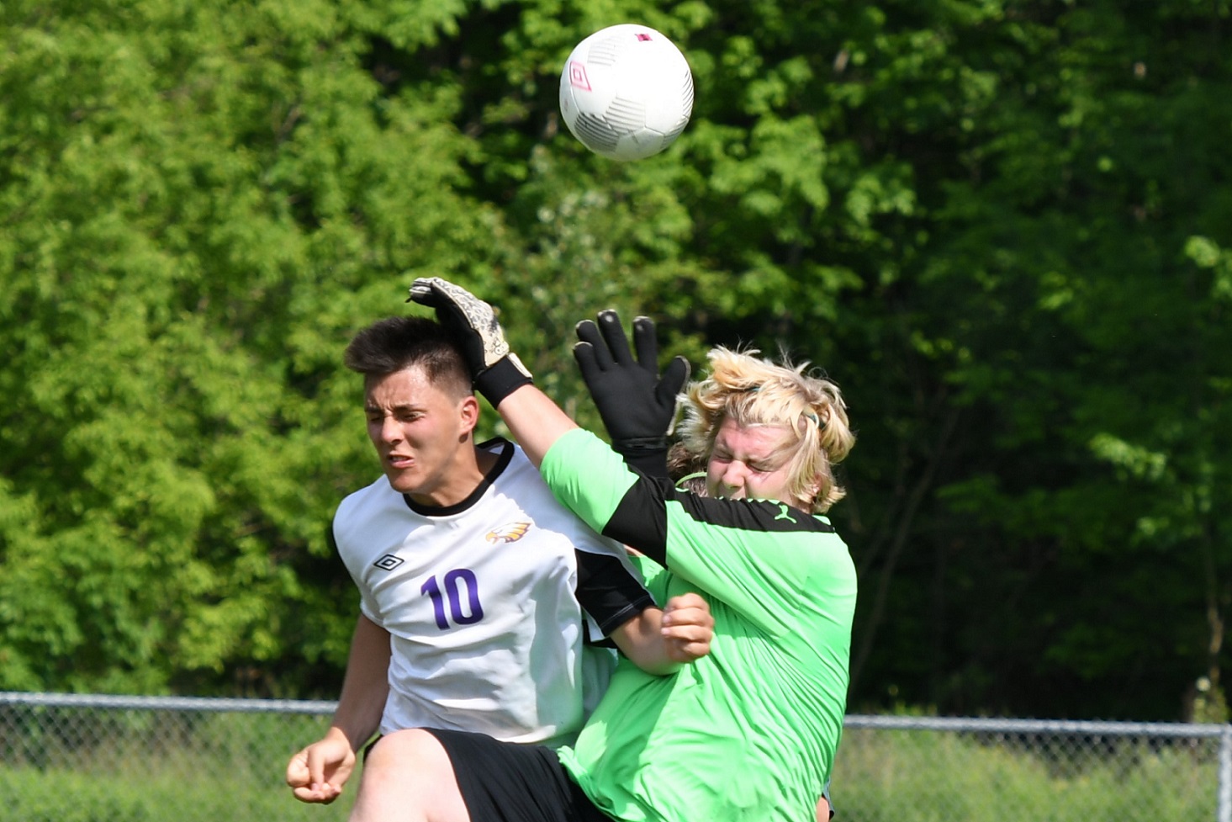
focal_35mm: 210
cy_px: 411
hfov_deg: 9.8
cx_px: 616
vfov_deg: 6.5
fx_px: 7187
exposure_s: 1/1000
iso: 160
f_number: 5
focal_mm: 140
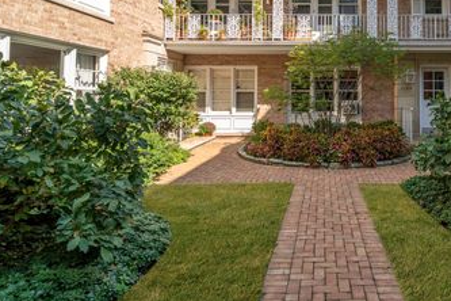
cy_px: 77
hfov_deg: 63.5
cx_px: 325
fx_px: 344
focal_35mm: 27
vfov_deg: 45.6
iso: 200
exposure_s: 1/125
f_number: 9
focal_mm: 18.3
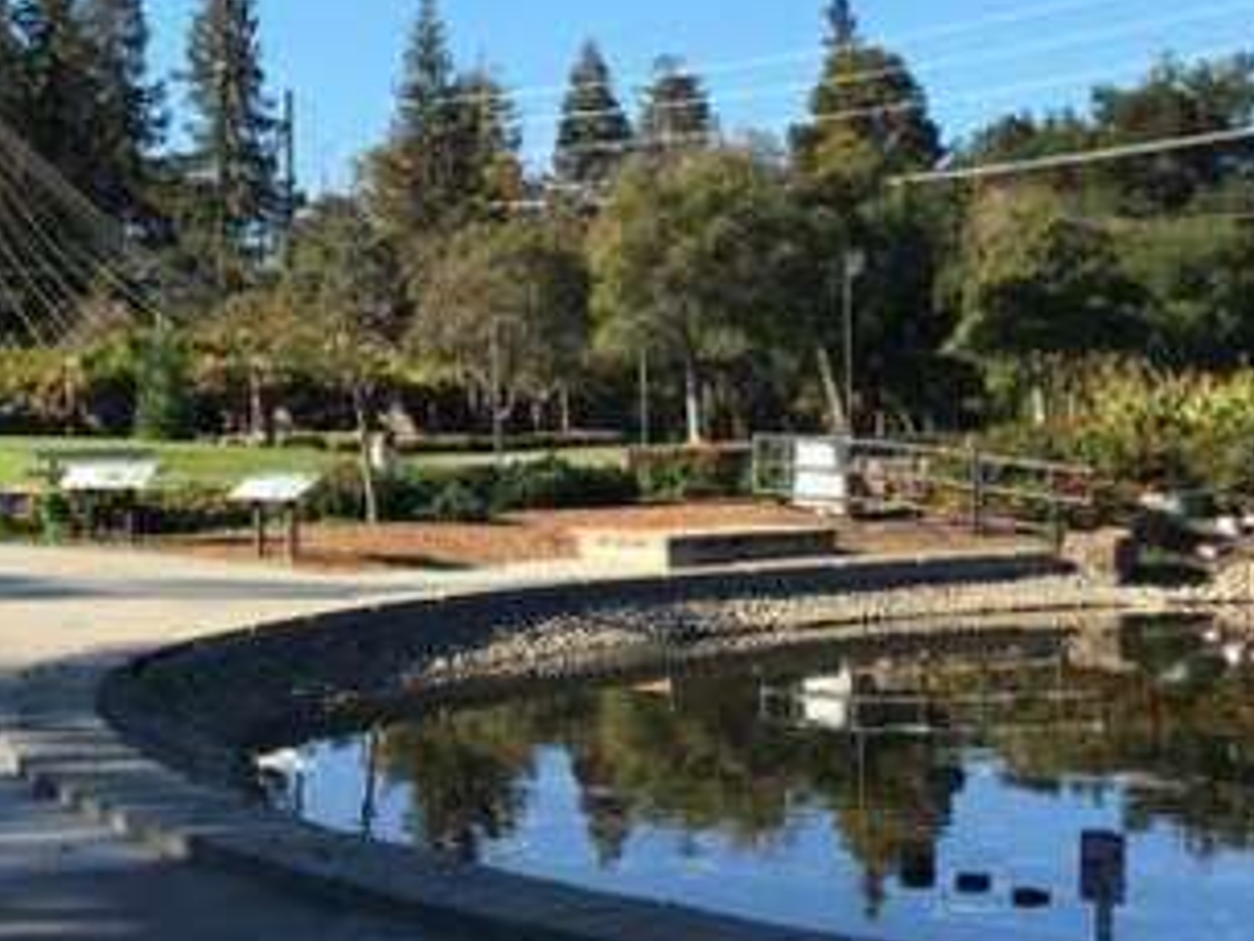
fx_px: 2754
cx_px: 555
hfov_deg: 25.6
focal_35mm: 76
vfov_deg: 19.2
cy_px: 201
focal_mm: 4.15
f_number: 2.2
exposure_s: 1/950
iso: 25
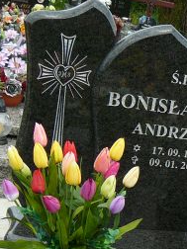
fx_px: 641
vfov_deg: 21.0
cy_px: 273
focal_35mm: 89
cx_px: 175
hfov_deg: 16.3
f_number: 2.8
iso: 80
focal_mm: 5.2
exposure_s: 1/500
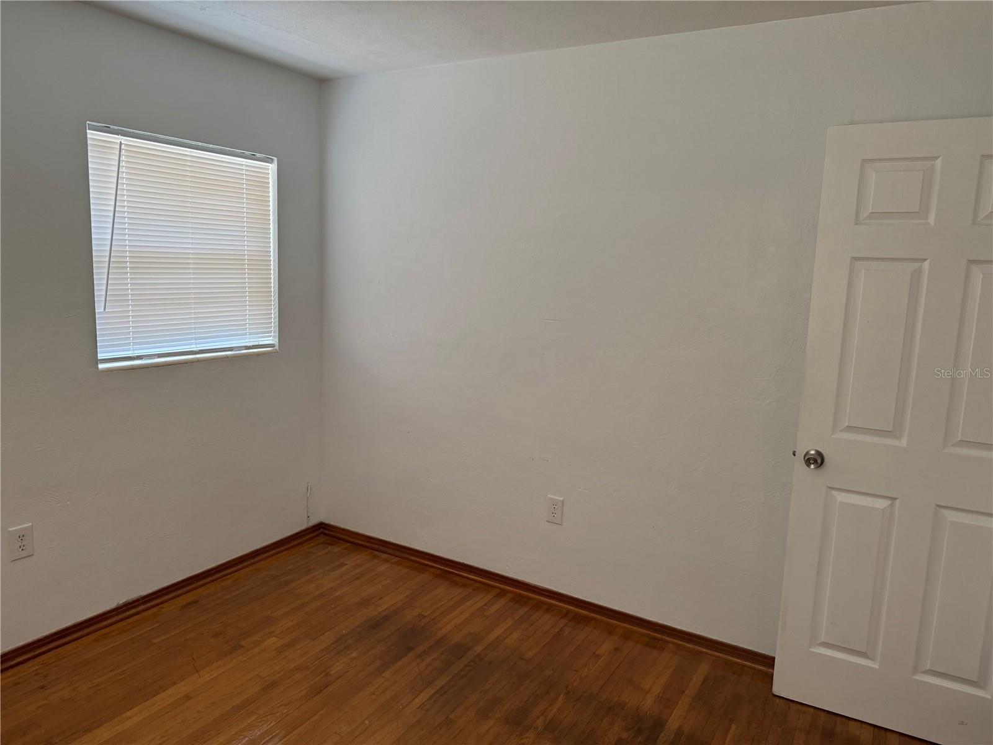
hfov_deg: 71.6
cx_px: 496
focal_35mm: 24
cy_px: 372
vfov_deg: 56.8
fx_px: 688
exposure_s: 1/121
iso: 200
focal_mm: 6.76
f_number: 1.78
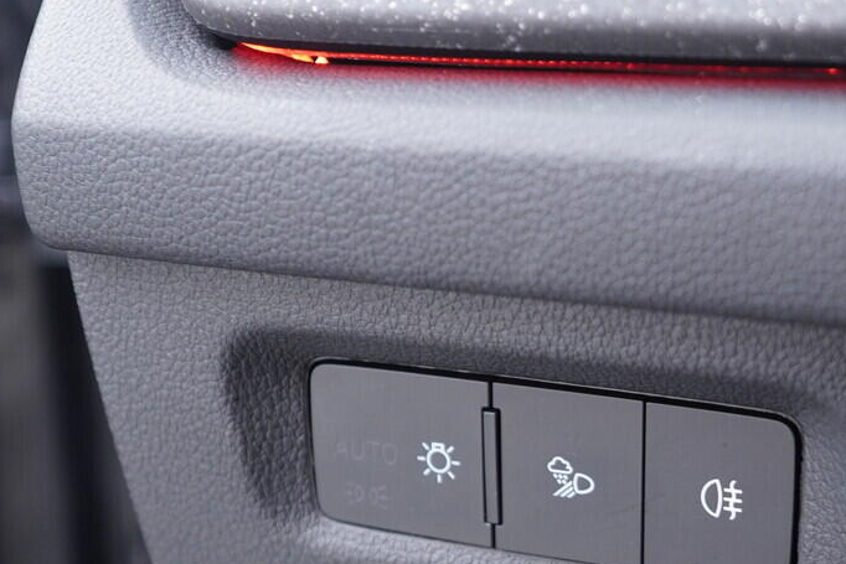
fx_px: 1786
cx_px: 584
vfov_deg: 17.6
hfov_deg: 26.4
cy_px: 552
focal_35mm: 76
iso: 400
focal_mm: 24
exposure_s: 1/40
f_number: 2.8
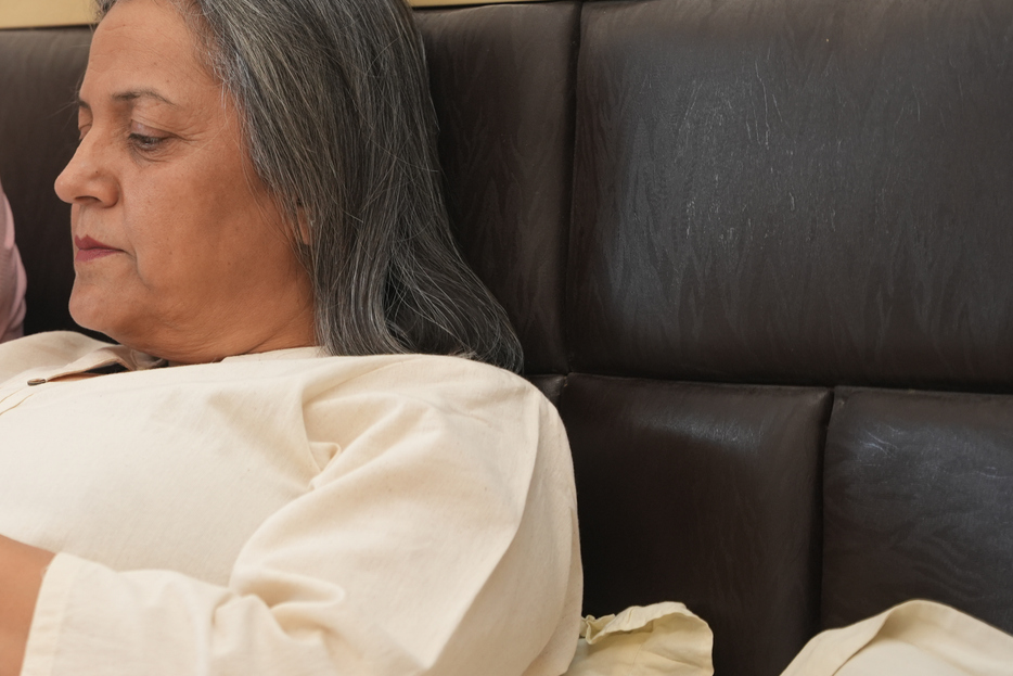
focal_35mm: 135
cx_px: -91
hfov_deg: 14.8
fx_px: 3809
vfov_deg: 10.1
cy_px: 358
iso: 500
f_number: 2.8
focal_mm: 59.6
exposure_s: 1/125
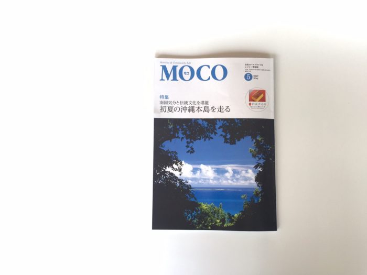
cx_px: 184
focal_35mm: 29
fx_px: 307
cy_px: 138
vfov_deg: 48.2
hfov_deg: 61.7
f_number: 2.2
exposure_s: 1/124
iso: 32
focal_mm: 4.15
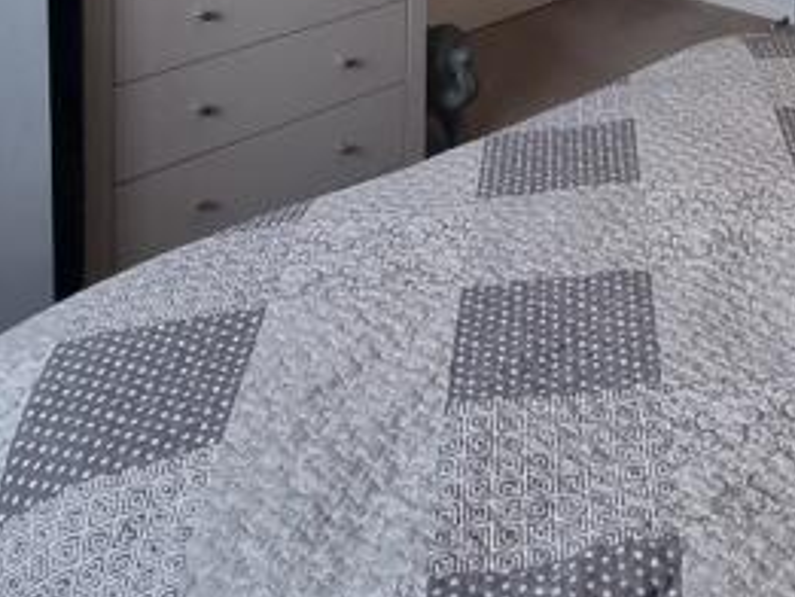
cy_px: -390
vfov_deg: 21.7
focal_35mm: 51
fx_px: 1172
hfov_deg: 34.5
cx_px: 771
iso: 160
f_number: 2.2
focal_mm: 2.2
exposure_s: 1/50
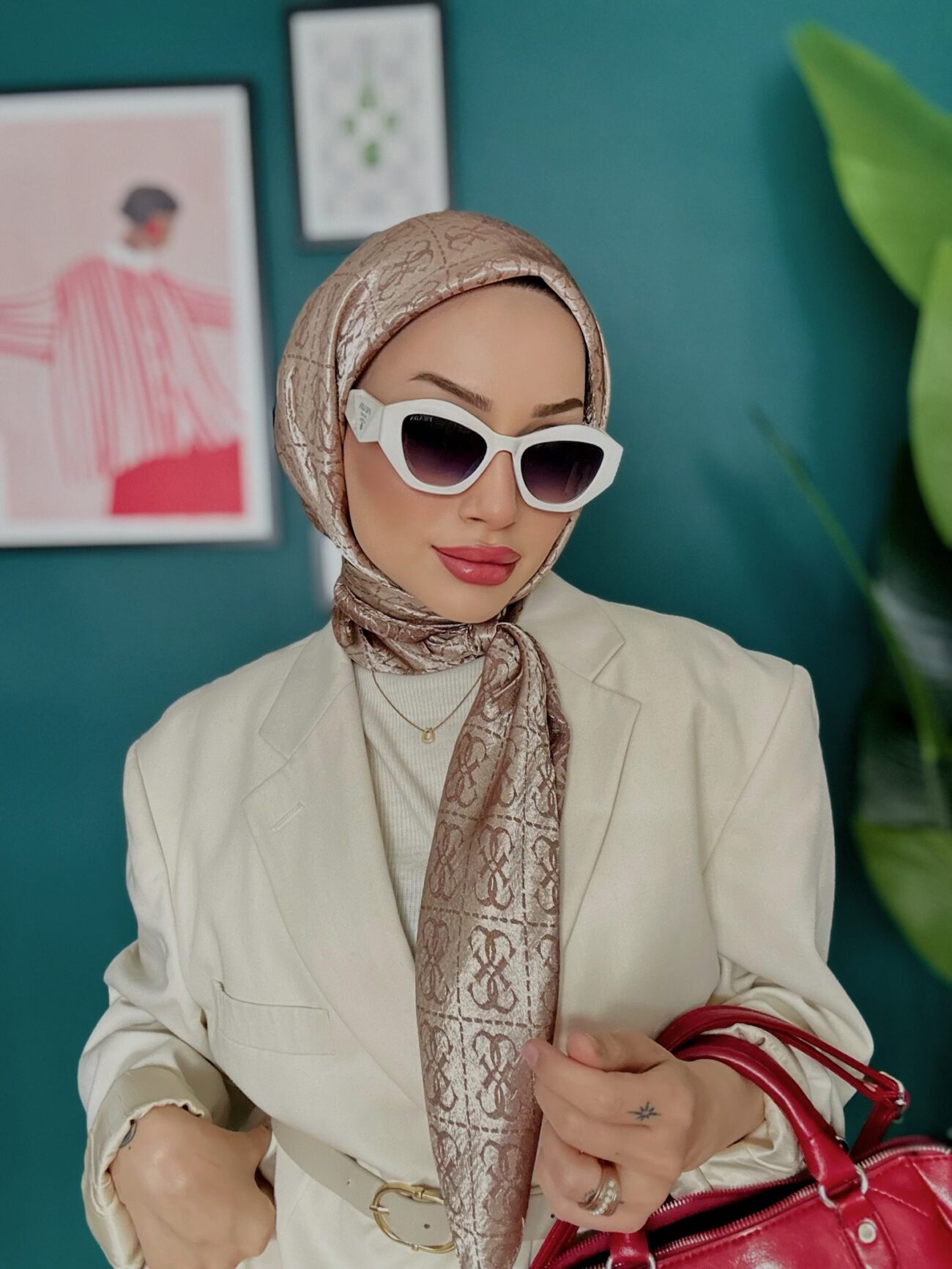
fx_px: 1100
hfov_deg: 46.8
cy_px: 634
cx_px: 476
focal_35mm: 30
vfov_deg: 60.0
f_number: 1.9
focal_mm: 2.69
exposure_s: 1/30
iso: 400
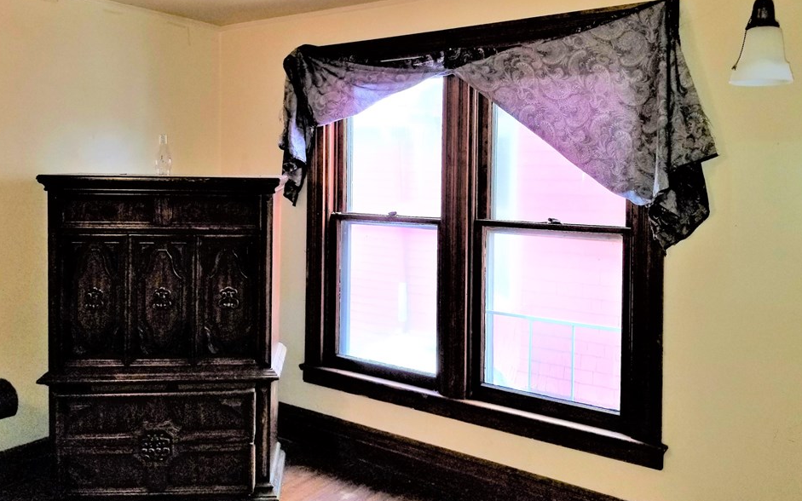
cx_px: 405
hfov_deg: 62.9
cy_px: 200
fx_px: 656
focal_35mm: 30
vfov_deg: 41.6
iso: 80
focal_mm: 4.3
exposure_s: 1/60
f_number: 1.7
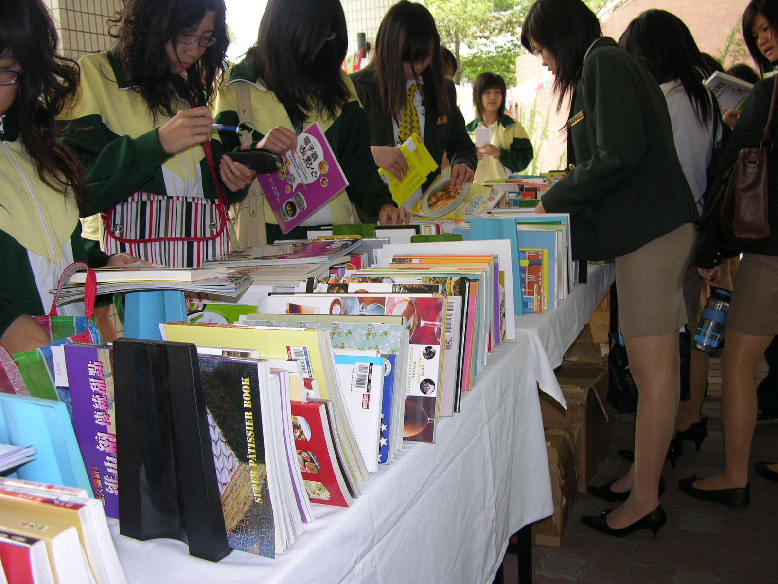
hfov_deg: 52.6
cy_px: 292
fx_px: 787
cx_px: 389
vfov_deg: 40.7
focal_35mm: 35
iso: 50
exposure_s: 1/30
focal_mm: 8.9
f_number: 2.8
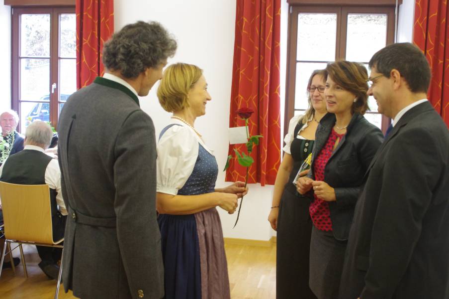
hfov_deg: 46.4
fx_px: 523
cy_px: 150
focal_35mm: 42
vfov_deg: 31.8
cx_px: 224
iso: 1600
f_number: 5.6
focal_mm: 28
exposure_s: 1/60
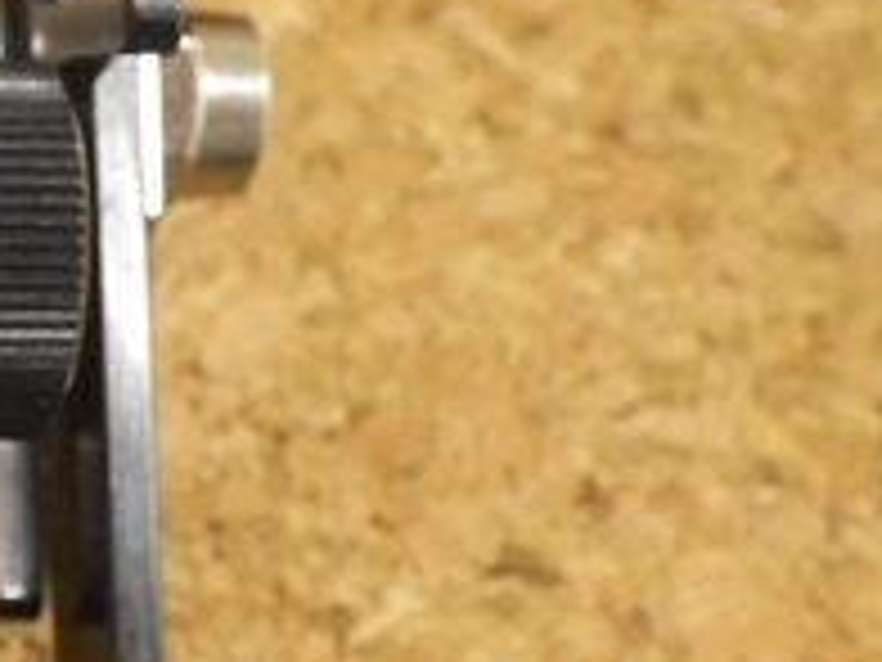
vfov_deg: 13.3
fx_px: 2828
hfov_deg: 16.0
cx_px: -513
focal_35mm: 111
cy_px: 293
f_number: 3.8
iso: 400
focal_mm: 6.1
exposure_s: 1/50
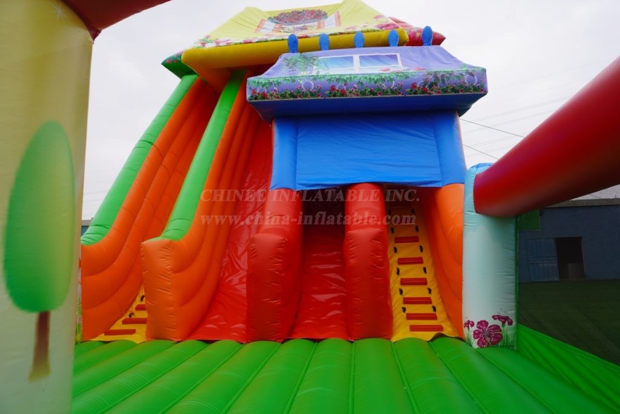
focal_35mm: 24
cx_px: 310
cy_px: 207
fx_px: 413
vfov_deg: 53.1
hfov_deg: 73.7
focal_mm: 16
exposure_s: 1/100
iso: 100
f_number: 7.1
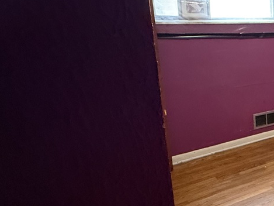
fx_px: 340
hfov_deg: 33.0
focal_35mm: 43
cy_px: 97
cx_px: 353
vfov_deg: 33.6
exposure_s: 1/60
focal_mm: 2.22
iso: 640
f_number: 2.2
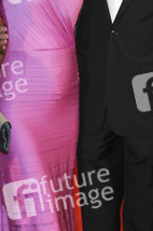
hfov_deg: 8.0
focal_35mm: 172
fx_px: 1100
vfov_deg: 11.9
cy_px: 32
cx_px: 89
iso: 3200
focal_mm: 92
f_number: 5.6
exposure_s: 1/200
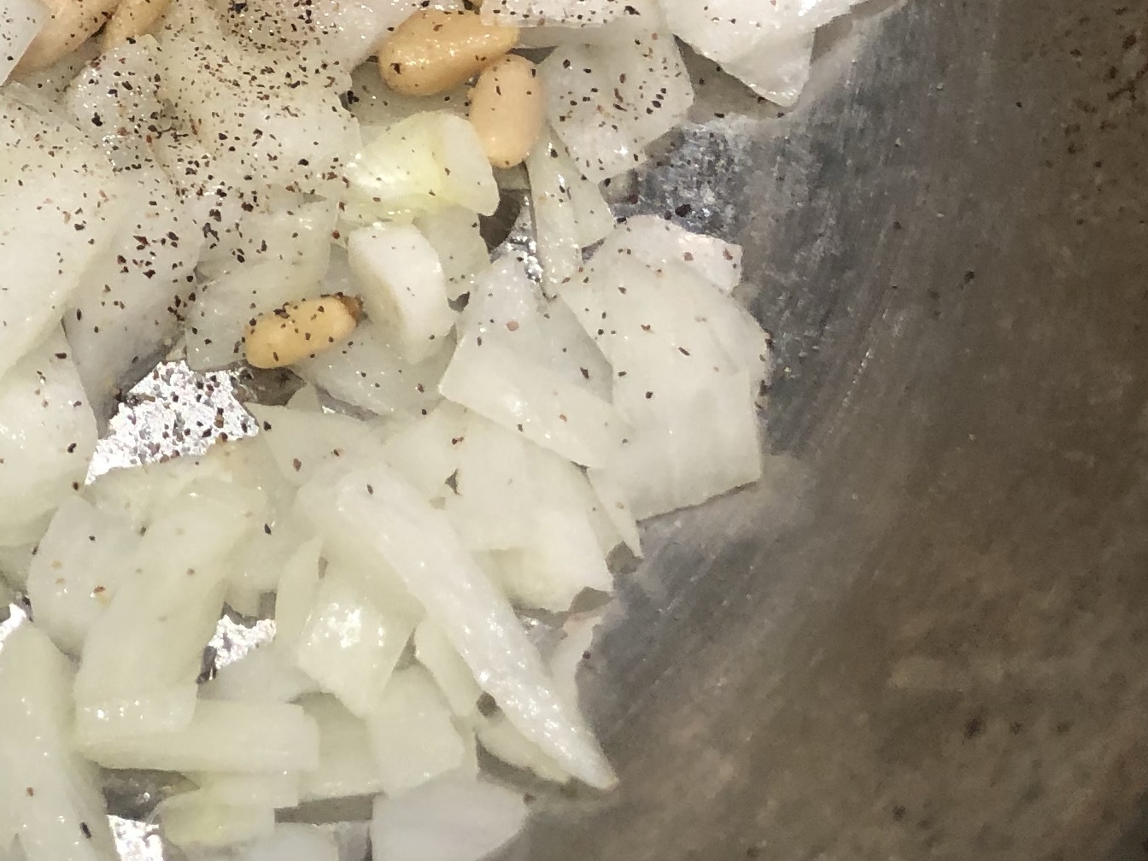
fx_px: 2786
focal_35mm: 84
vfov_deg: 16.8
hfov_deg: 20.3
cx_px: -520
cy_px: -195
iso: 25
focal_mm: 4
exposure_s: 1/40
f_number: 1.8
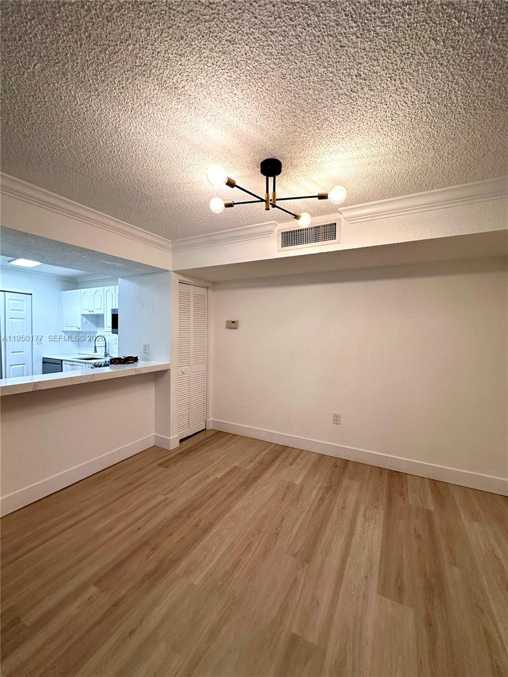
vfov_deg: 102.1
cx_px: 254
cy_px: 338
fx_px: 274
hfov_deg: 85.7
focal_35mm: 14
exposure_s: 1/120
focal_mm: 2.22
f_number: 2.2
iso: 160
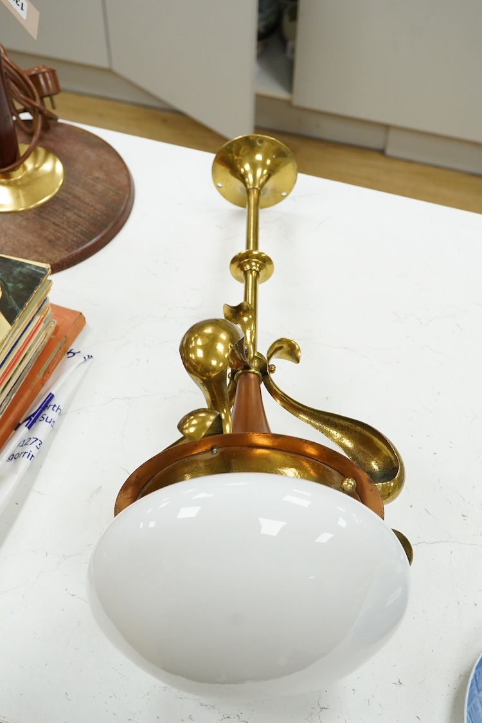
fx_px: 904
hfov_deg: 29.9
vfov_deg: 43.6
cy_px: 362
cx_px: 241
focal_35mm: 45
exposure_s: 1/200
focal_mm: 30
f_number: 10
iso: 2500
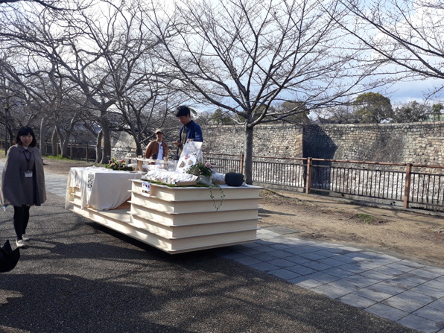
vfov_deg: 48.2
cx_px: 224
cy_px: 178
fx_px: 372
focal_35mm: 29
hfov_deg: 61.7
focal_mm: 3.71
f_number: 1.7
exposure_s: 1/933
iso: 40
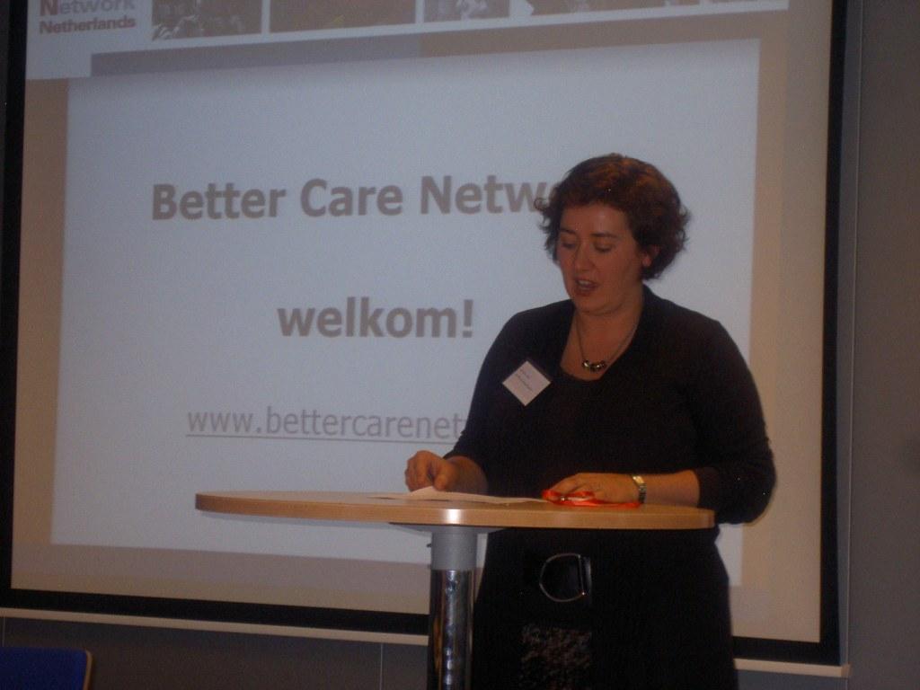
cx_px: 460
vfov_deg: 14.5
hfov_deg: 19.3
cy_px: 345
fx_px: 2711
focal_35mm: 102
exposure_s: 1/100
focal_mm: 16.8
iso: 200
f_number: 4.9
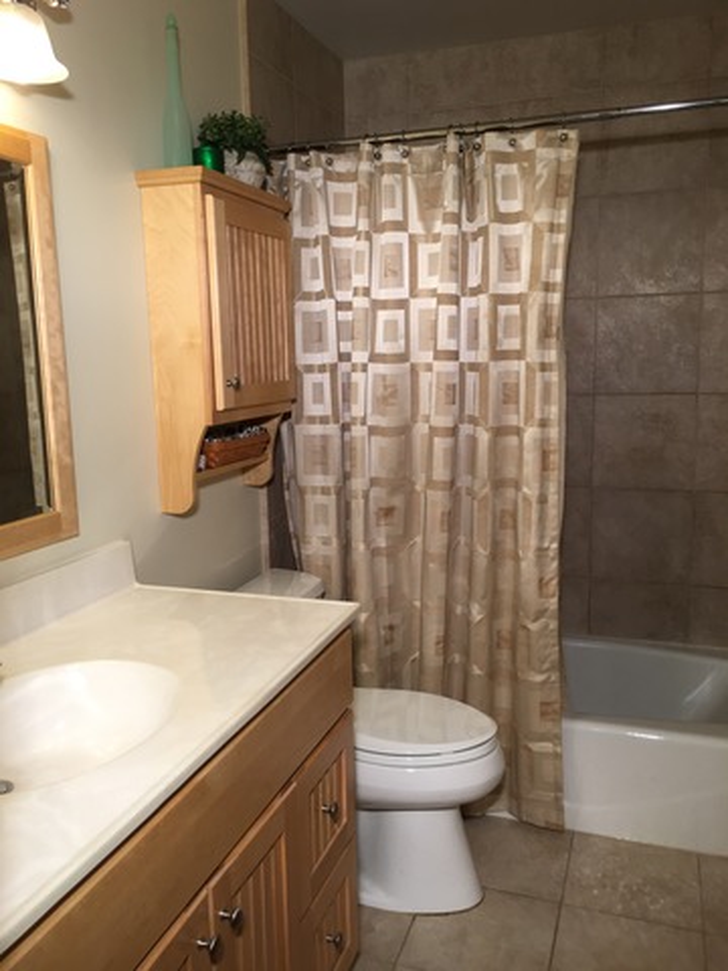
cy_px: 486
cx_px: 364
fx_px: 813
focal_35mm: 29
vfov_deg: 61.7
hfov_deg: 48.2
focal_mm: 4.15
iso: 40
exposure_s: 1/120
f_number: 2.2
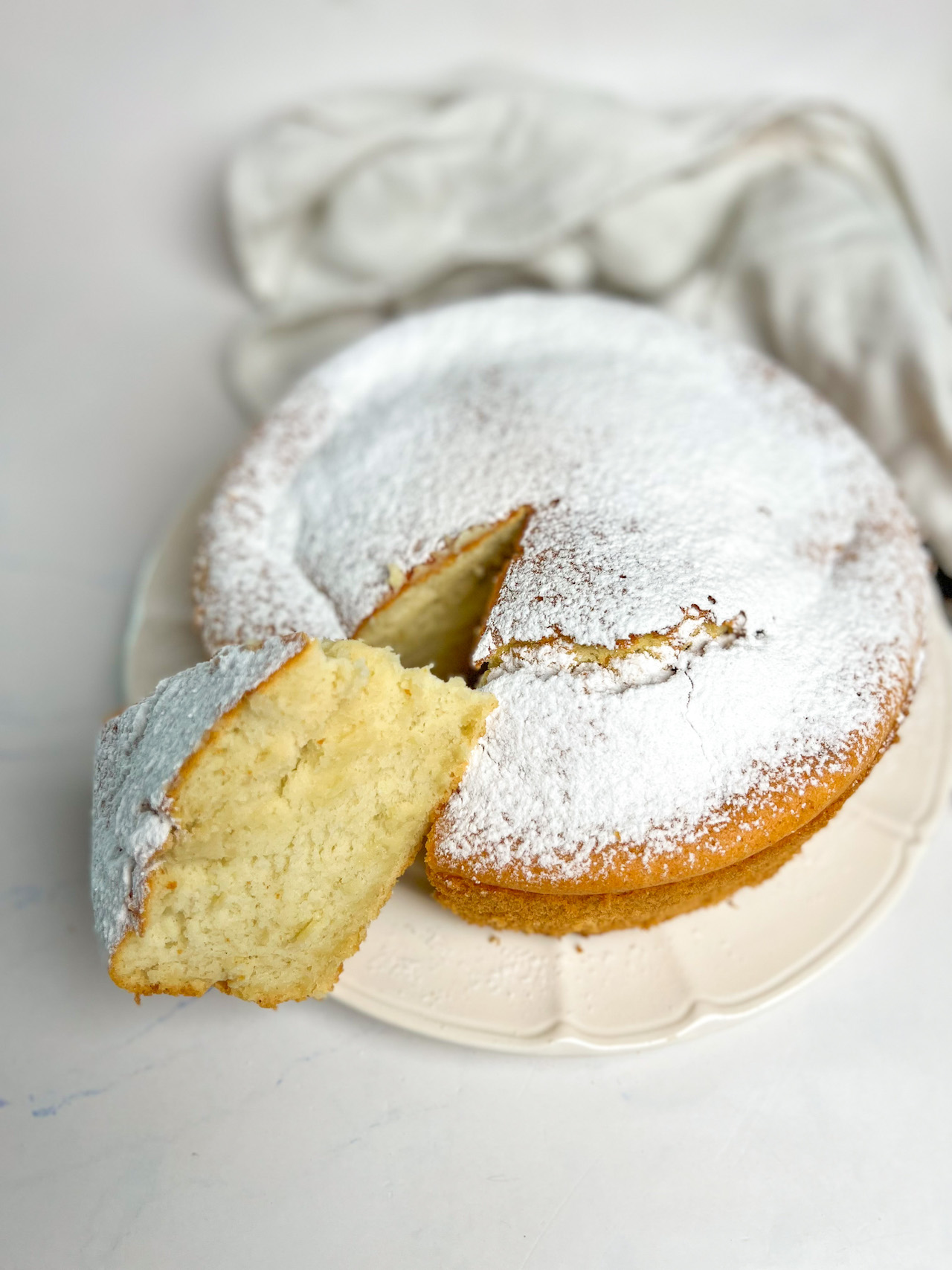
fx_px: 954
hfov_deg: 53.1
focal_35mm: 26
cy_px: 635
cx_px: 476
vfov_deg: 67.3
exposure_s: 1/450
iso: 50
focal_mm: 5.7
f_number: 1.5
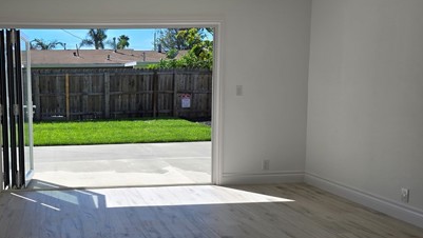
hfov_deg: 48.0
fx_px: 449
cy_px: 144
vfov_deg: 29.7
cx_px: 93
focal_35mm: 40
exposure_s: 1/675
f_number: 1.7
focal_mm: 6.3
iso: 12
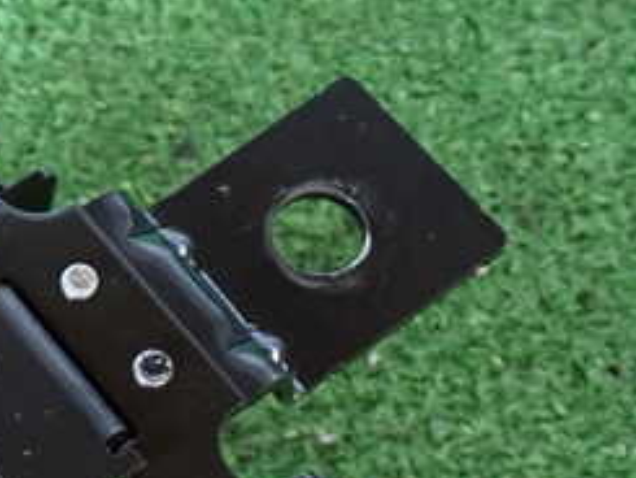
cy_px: 499
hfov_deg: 20.7
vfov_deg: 16.4
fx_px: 1618
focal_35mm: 88
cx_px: -132
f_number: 2.5
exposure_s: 1/40
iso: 500
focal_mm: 6.37
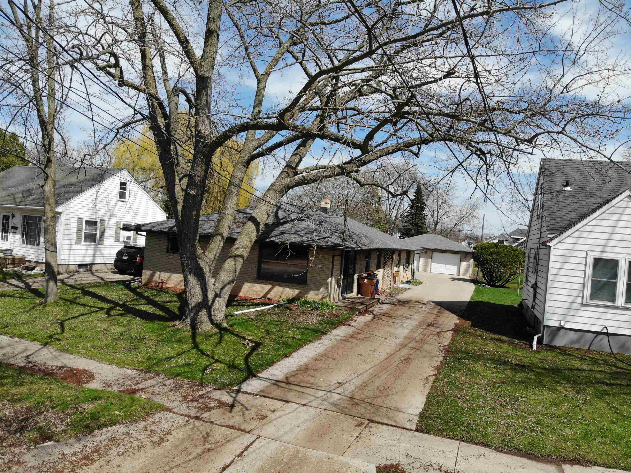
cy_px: 236
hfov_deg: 71.6
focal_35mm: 24
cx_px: 316
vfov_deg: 56.8
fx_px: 437
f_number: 2.8
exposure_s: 1/1154
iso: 114
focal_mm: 4.5
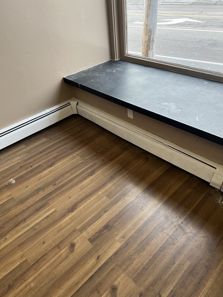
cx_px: 112
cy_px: 148
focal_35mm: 26
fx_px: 223
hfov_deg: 53.1
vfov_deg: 67.3
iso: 80
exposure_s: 1/120
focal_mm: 5.7
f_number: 1.5
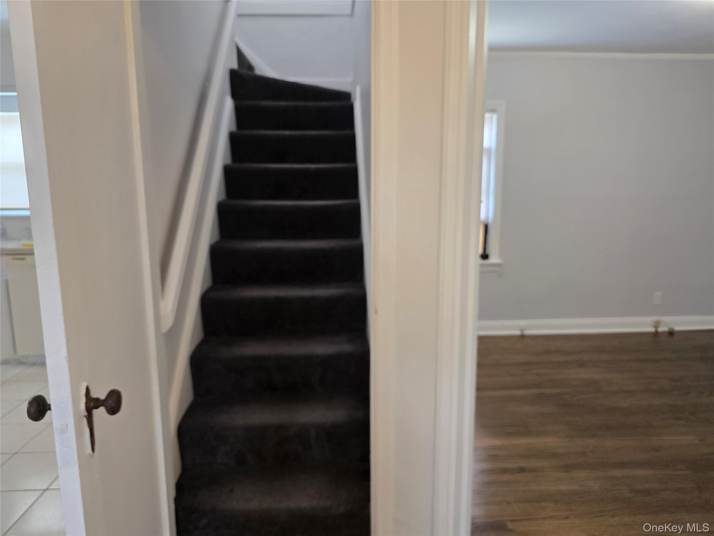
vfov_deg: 58.9
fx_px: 474
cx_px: 357
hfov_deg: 73.9
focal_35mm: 23
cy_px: 268
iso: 320
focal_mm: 6.3
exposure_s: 1/120
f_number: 1.7
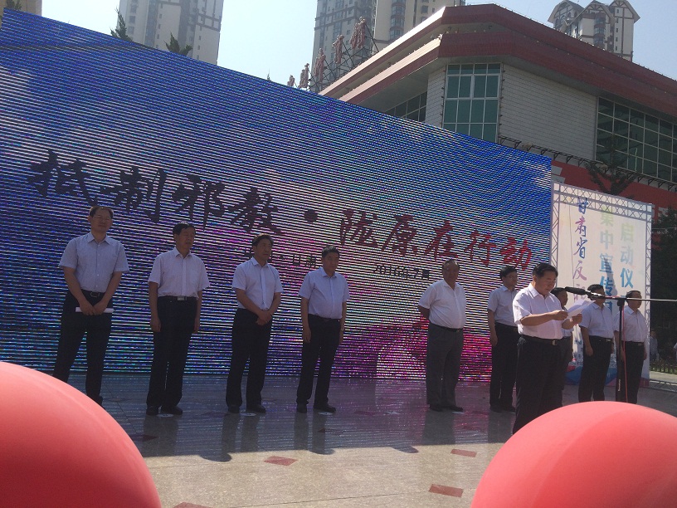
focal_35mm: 29
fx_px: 567
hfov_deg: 61.7
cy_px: 254
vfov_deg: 48.2
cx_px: 338
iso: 32
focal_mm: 4.15
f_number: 2.2
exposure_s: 1/2283
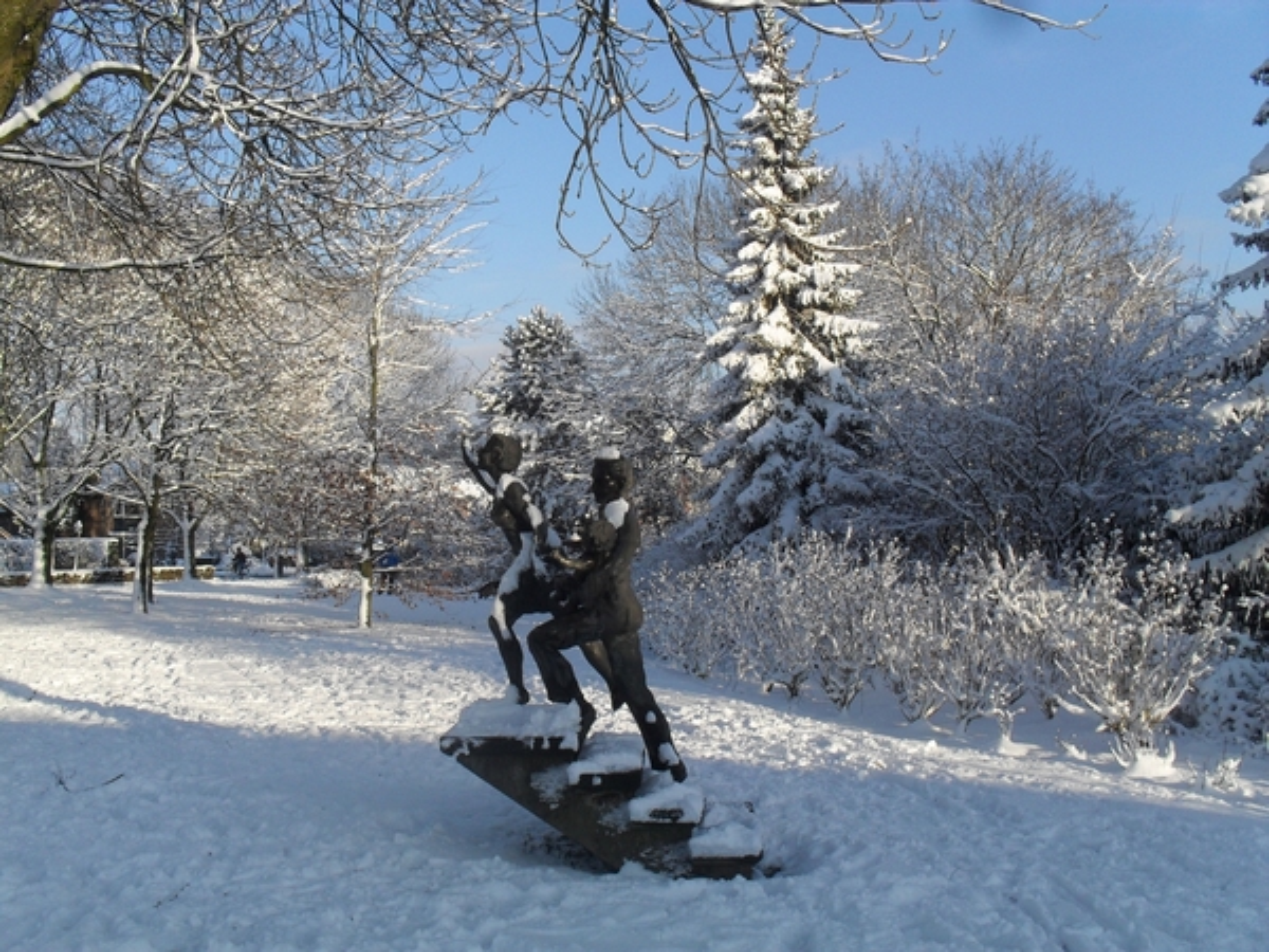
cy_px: 476
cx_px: 634
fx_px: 1283
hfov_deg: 52.6
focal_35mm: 35
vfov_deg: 40.7
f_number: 8.4
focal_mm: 6.3
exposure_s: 1/180
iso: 100
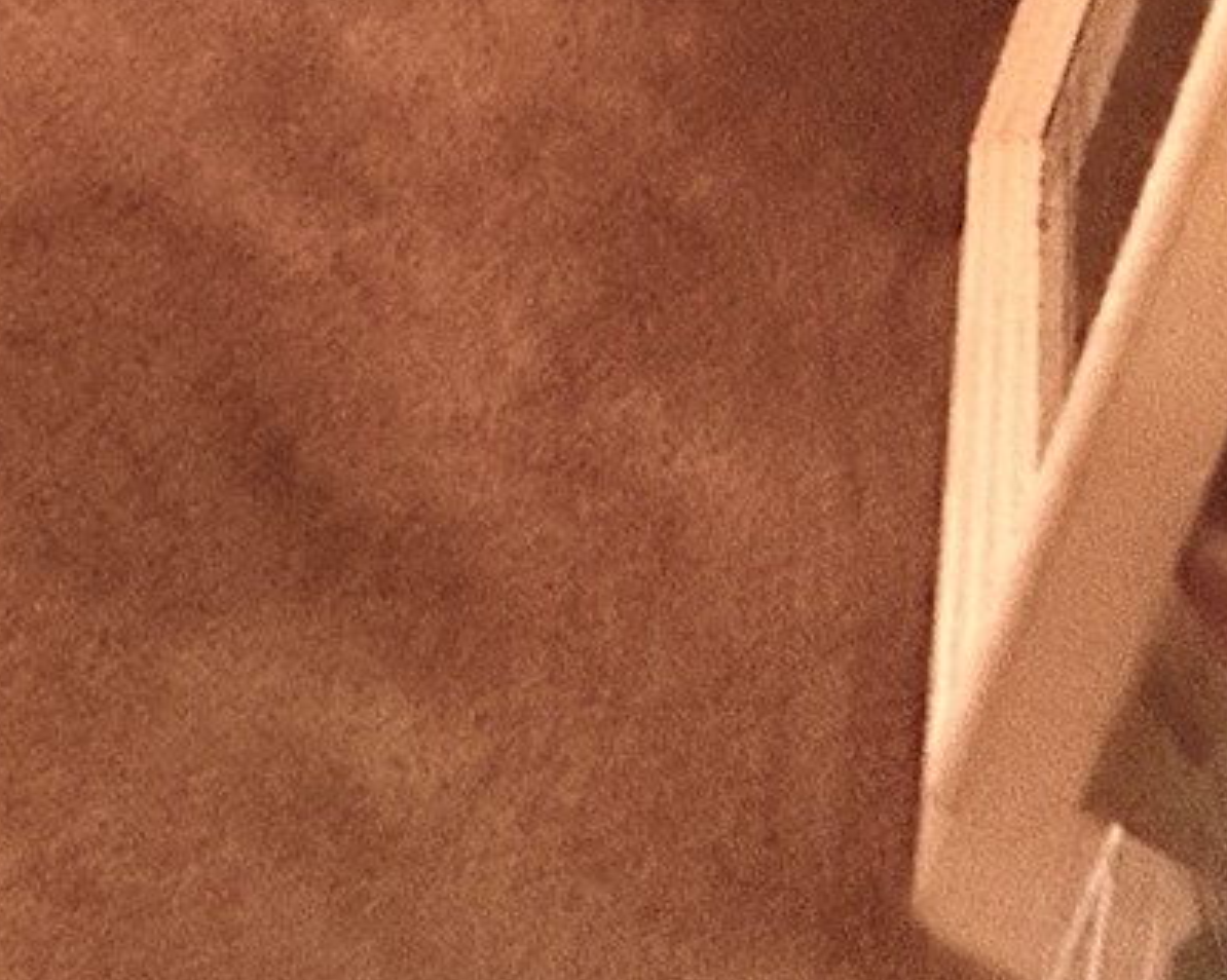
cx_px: -835
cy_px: -733
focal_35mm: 55
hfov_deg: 23.2
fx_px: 1996
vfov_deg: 20.5
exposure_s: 1/120
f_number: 2.2
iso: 640
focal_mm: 2.22
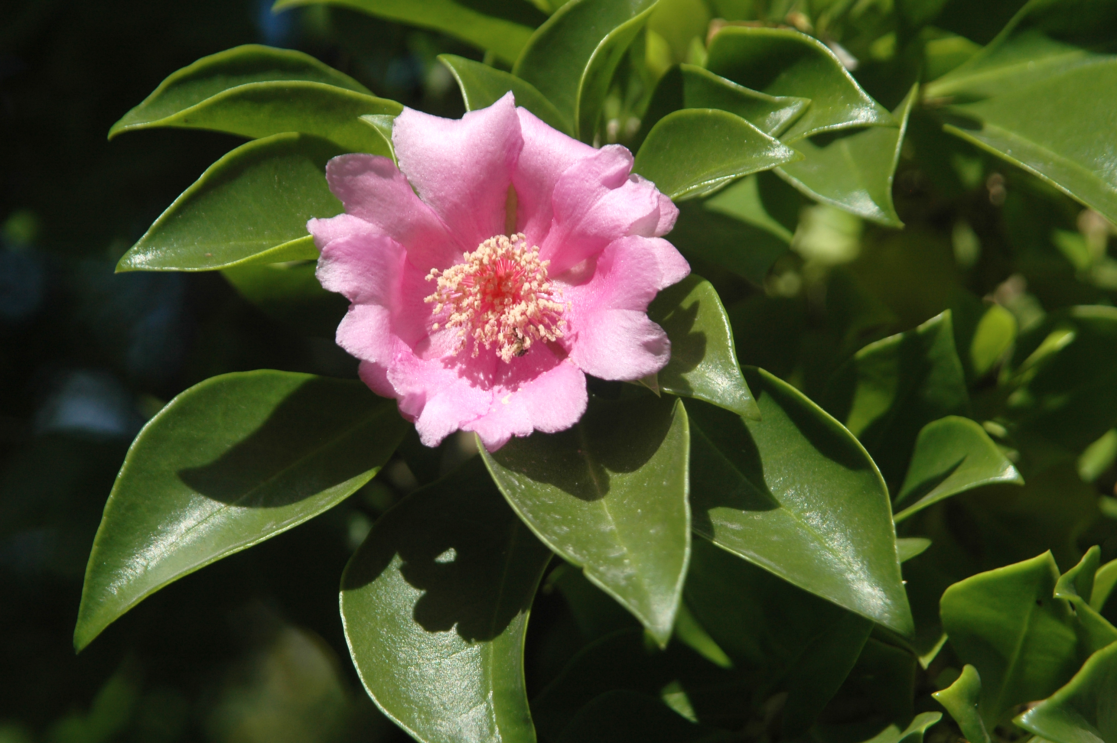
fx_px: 4557
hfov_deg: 14.0
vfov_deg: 9.3
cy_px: 372
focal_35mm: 147
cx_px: 558
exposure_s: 1/1000
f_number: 8
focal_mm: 98
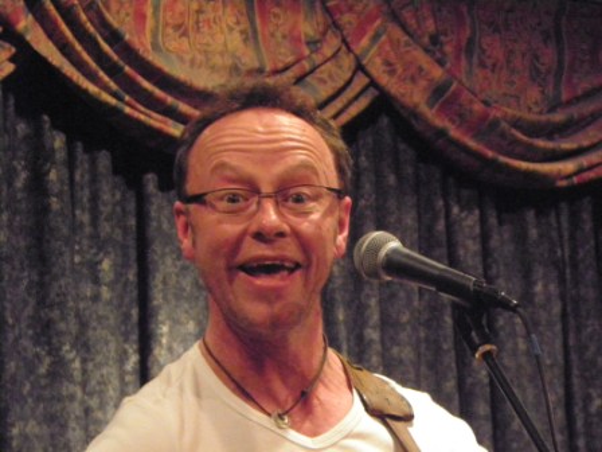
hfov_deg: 10.1
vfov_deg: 7.6
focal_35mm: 196
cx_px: 301
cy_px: 226
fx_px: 3409
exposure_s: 1/50
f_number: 4.5
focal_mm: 35.06
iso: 1600
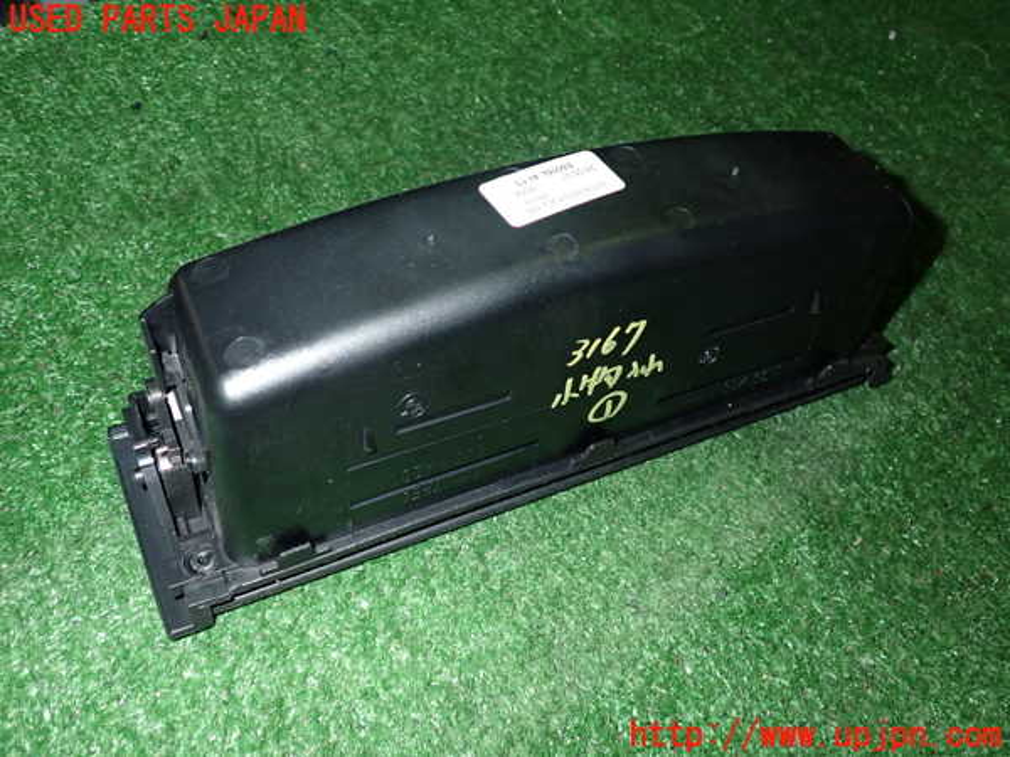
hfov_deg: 60.0
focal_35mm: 30
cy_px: 378
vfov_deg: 46.8
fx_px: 875
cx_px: 505
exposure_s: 1/30
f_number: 6.3
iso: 400
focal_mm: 5.4
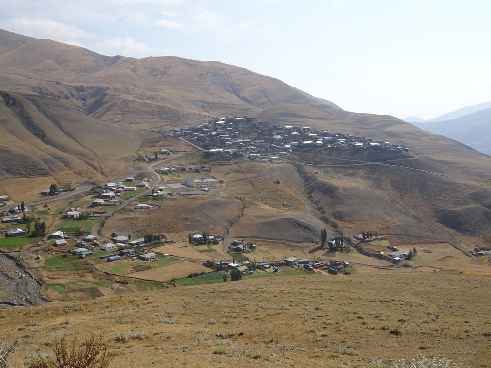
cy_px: 184
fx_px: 468
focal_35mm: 33
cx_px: 246
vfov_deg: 42.9
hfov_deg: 55.4
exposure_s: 1/800
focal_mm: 5.61
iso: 80
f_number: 4
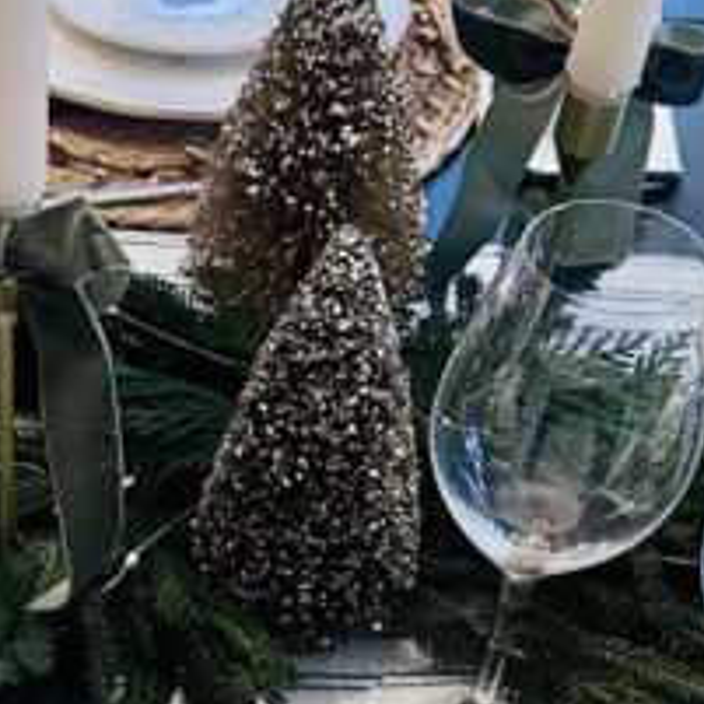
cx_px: 186
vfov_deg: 21.4
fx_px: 1818
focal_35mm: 79
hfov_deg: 21.7
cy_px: 650
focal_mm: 6.86
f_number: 1.78
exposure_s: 1/60
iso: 640
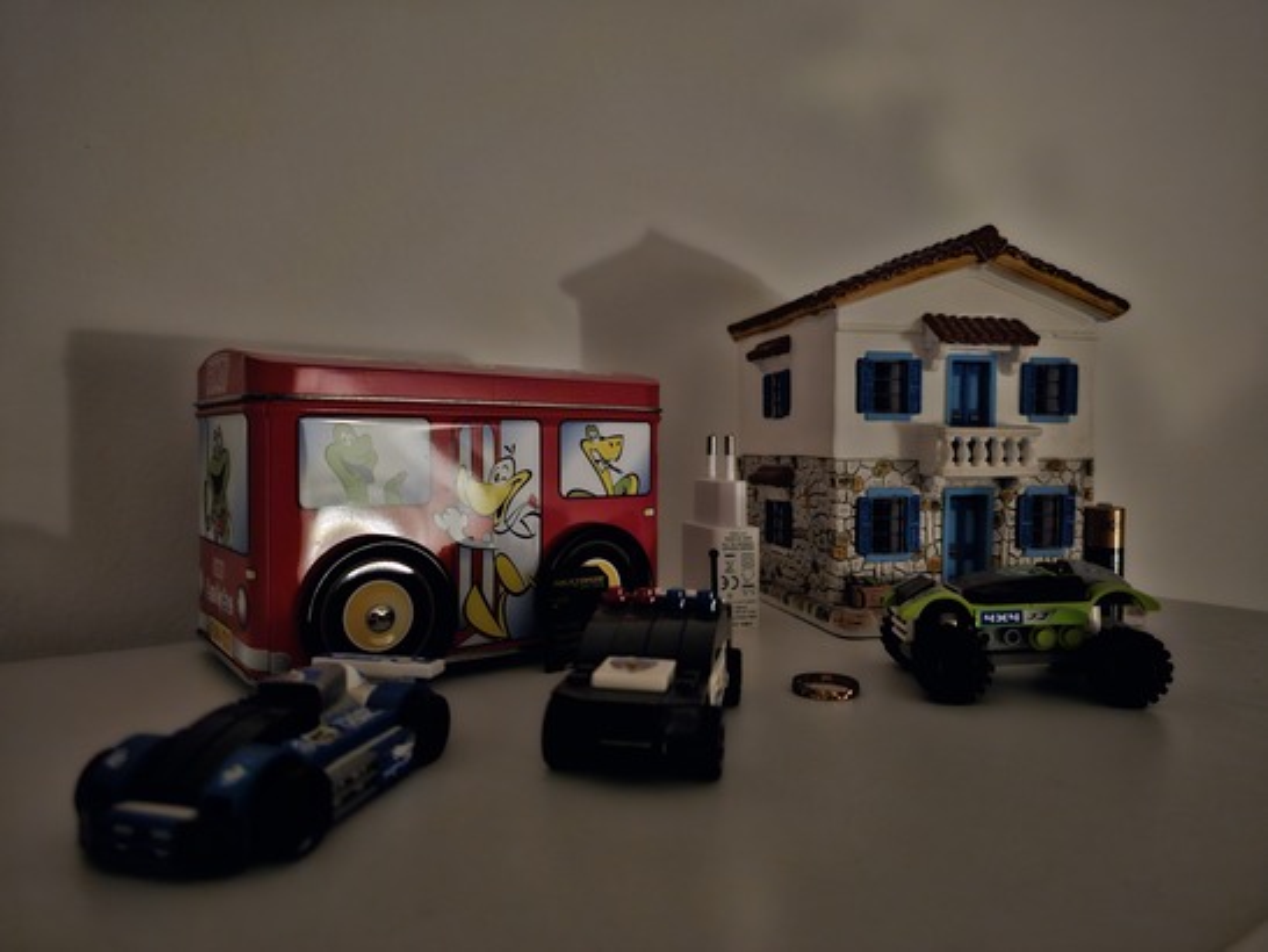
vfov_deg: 58.9
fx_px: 843
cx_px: 634
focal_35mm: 23
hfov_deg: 73.9
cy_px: 476
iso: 1600
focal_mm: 6.3
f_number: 1.7
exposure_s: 1/13
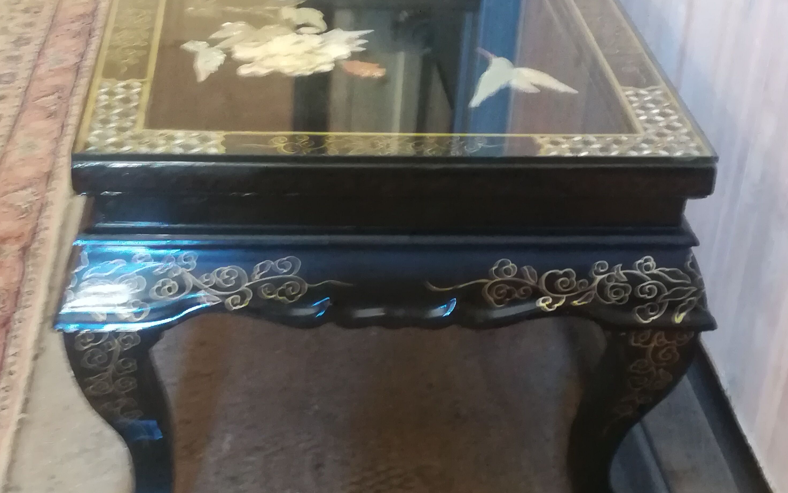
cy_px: 246
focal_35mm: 57
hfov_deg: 35.7
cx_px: 393
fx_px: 1224
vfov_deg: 22.7
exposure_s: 1/14.3
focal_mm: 3.83
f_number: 2.2
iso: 640
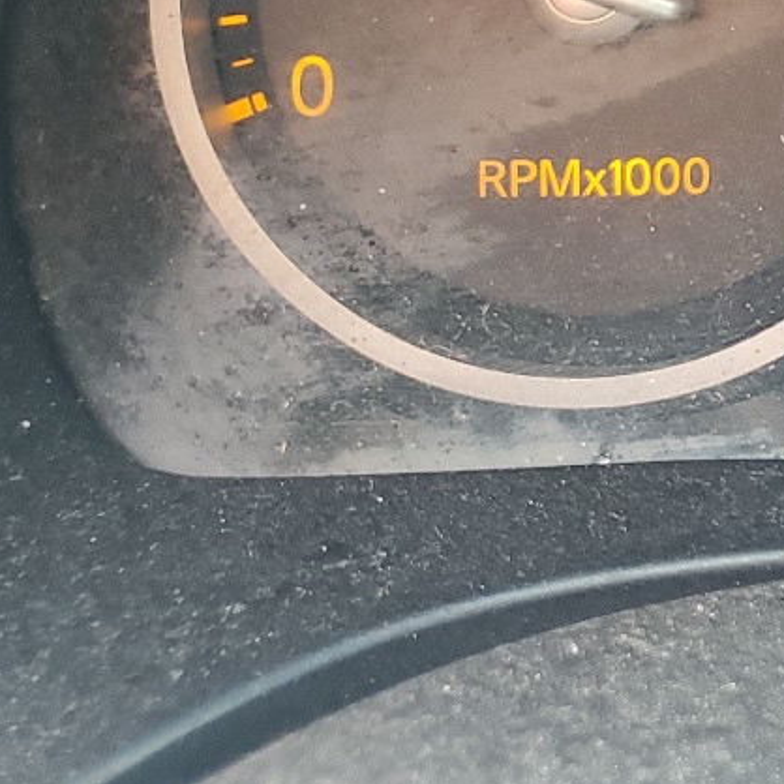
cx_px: 1320
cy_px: -210
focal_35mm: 88
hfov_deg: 17.0
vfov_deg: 18.5
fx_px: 2255
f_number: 1.5
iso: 58
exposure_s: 1/100
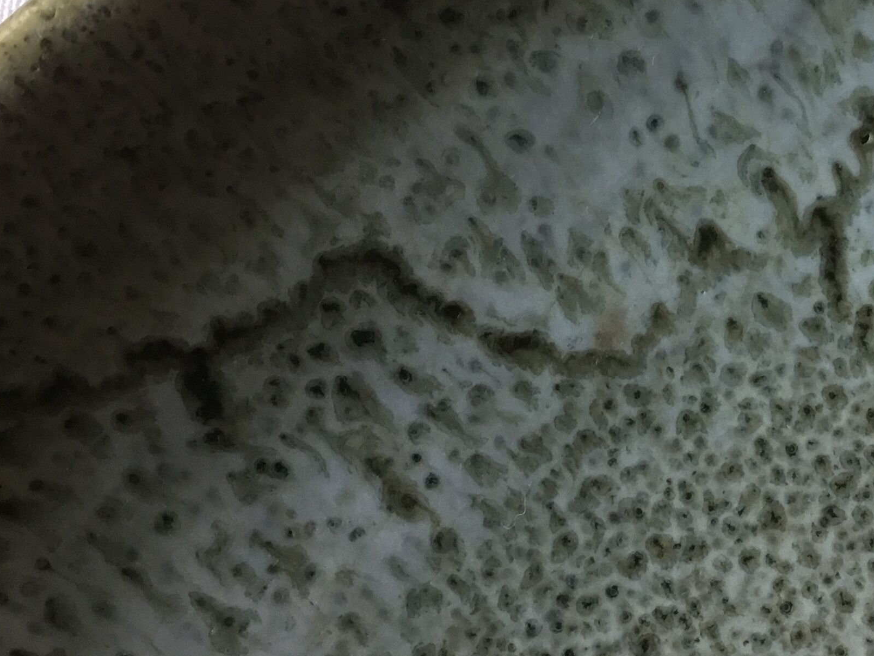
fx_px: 1591
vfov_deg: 23.0
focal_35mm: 63
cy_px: 150
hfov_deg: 29.9
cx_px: 724
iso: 100
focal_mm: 3.3
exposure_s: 1/33
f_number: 2.4
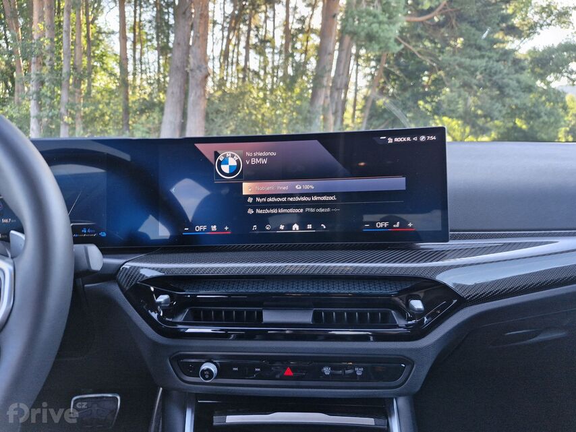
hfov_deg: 73.9
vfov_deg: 58.9
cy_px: 216
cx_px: 288
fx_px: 383
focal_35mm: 23
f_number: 1.8
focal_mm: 5.54
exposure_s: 1/50
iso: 64
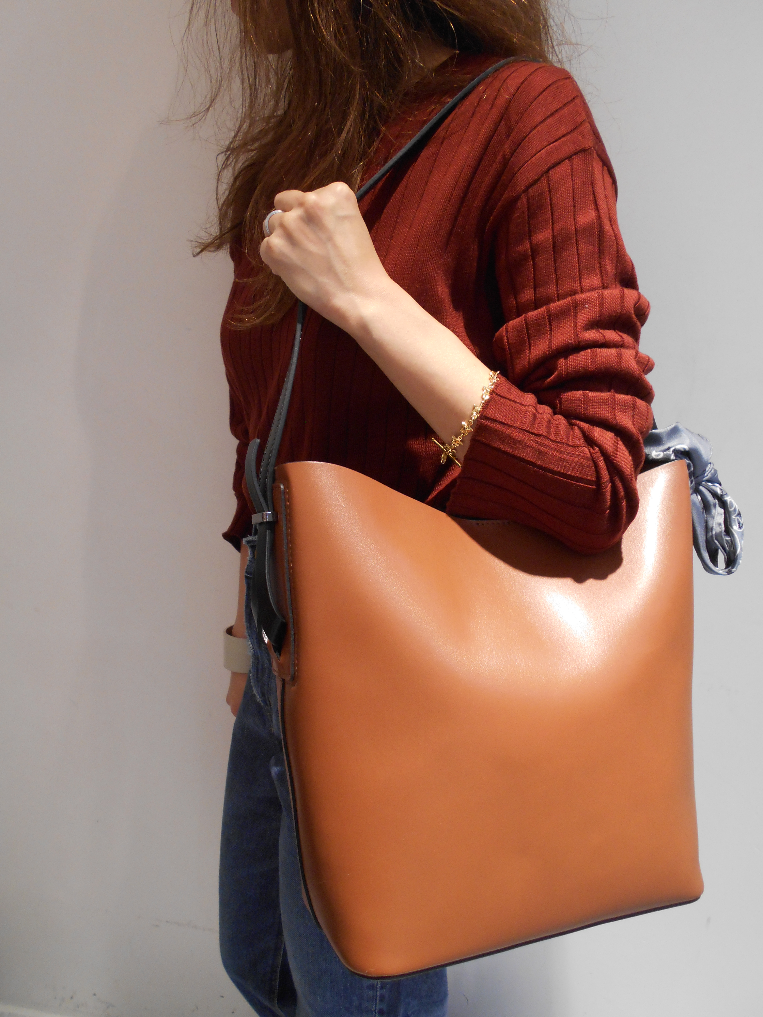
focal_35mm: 26
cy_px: 508
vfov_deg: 67.3
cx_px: 382
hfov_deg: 53.1
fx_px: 764
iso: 160
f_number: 3.2
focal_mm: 4.6
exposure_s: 1/30
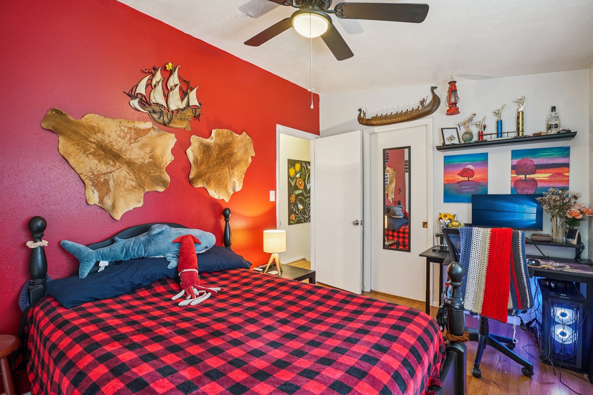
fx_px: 264
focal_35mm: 16
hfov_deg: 96.7
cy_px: 198
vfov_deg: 73.7
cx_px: 296
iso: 400
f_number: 8
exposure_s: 1/3.33
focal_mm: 16
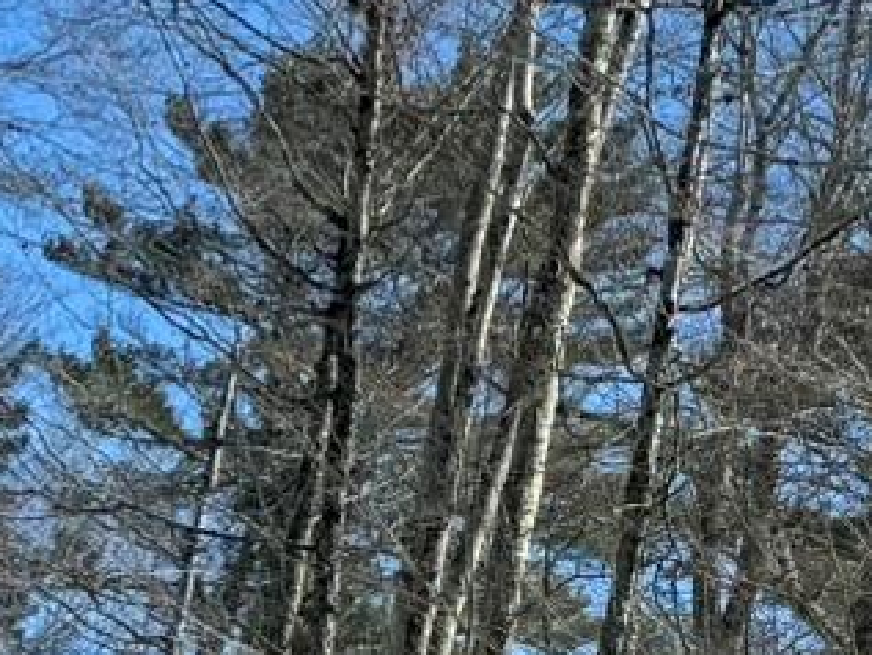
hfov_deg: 10.7
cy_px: -451
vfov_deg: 9.2
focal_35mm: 155
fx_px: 3906
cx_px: 2157
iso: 80
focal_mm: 6.76
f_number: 1.78
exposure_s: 1/3802
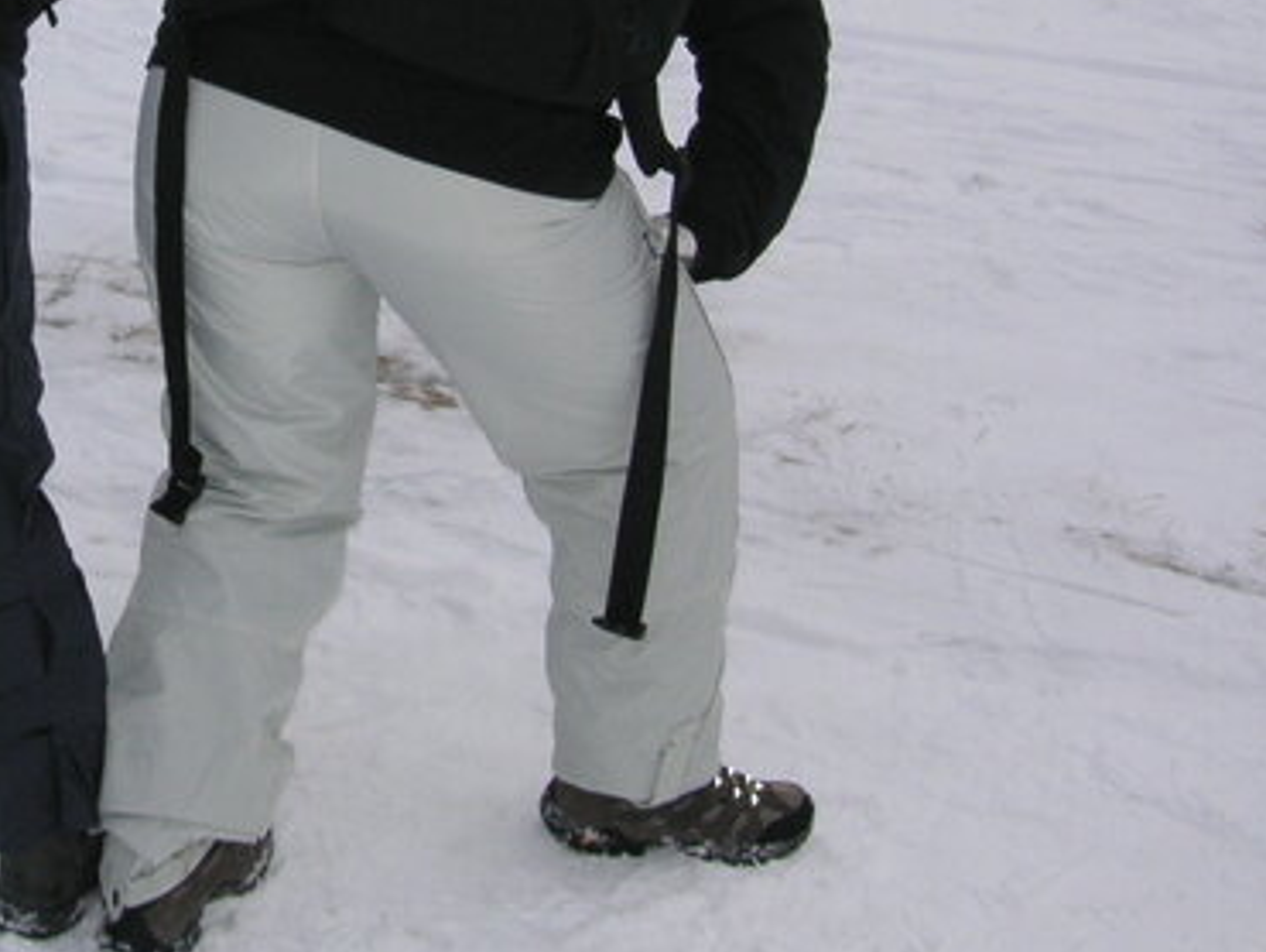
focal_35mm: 80
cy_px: 96
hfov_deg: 23.5
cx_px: 48
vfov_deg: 18.2
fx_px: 2928
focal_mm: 6.1
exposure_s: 1/750
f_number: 2.8
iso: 50
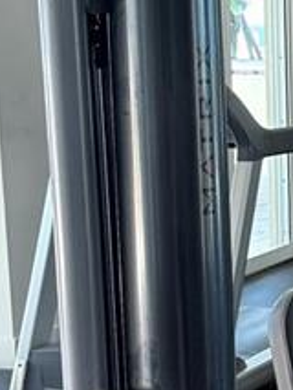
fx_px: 1522
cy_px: 364
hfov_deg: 10.6
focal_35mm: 135
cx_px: 443
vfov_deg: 14.4
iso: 160
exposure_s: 1/121
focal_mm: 6.76
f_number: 1.78
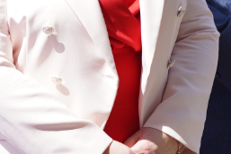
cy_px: 0
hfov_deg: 5.6
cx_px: -6
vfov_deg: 3.7
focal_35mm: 369
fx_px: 2370
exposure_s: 1/500
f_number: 4
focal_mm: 73
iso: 100
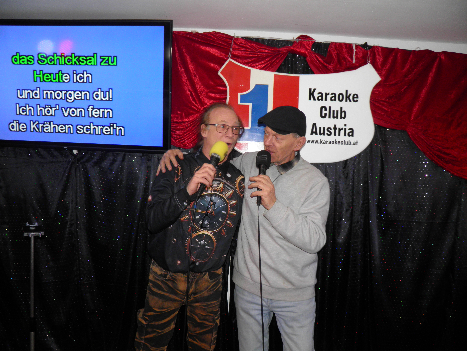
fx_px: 378
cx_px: 234
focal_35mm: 28
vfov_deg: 49.7
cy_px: 176
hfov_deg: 63.4
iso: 100
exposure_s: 1/30
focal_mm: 4.9
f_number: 2.8
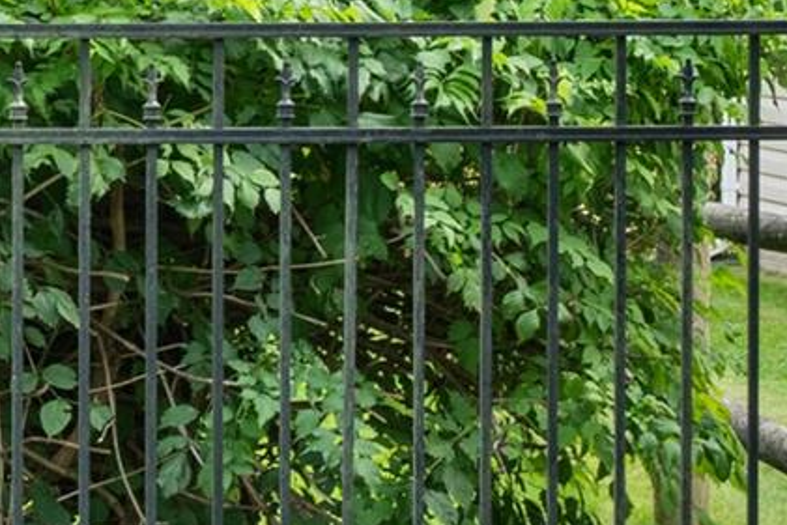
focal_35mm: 175
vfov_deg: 7.8
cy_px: 44
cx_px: -166
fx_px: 3827
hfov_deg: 11.5
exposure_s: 1/15
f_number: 9
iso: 500
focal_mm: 24
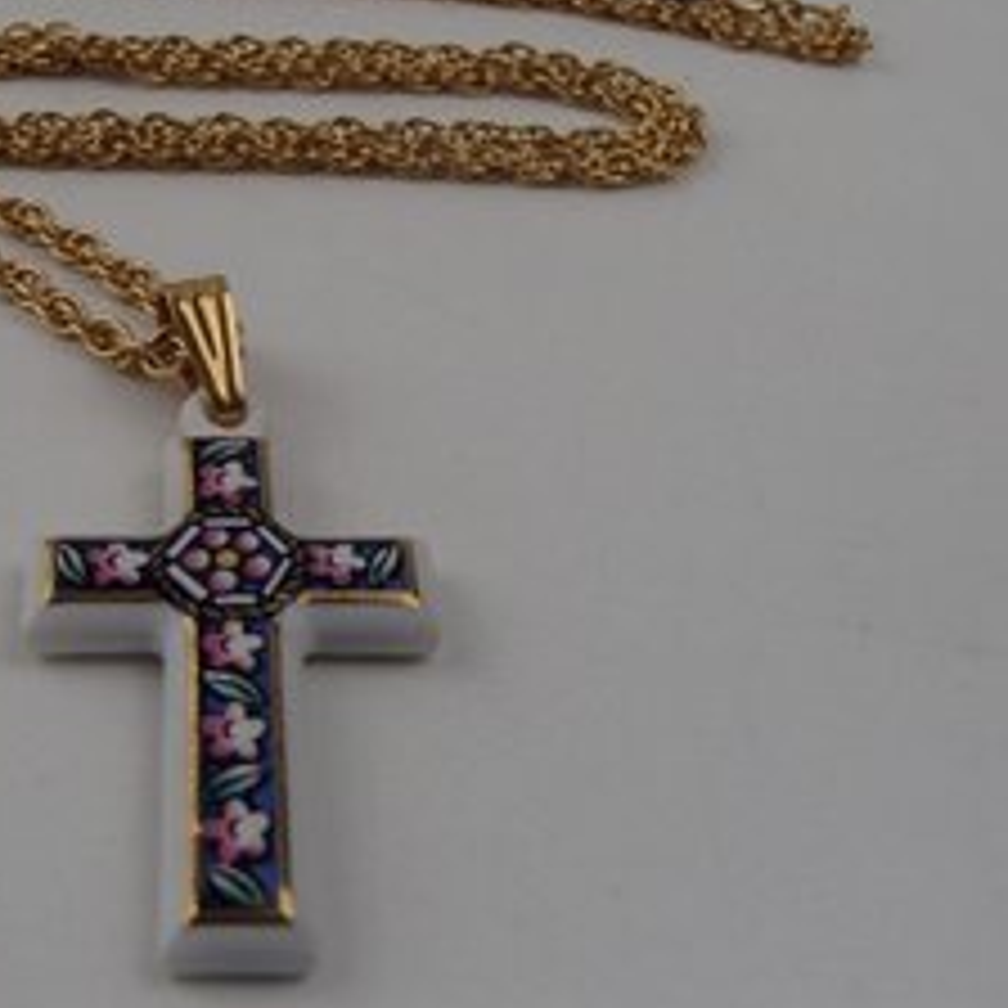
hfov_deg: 33.5
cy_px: 439
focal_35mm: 50
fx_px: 1647
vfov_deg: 34.0
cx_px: 277
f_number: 4.7
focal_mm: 6.64
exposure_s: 1/160
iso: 125
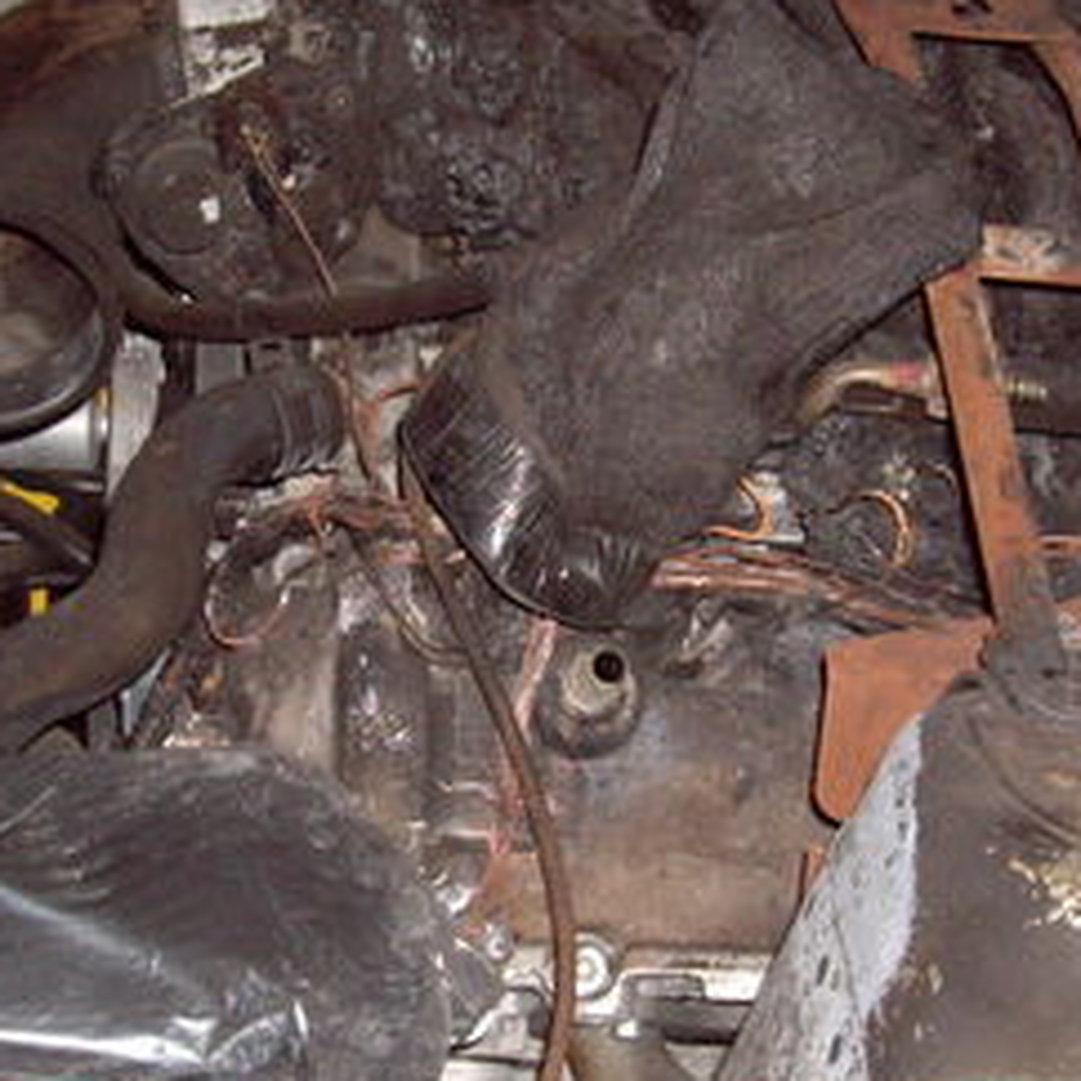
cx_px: 523
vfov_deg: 19.5
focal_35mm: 89
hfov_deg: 19.5
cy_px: 496
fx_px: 3144
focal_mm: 6.2
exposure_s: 1/40
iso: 200
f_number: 2.7
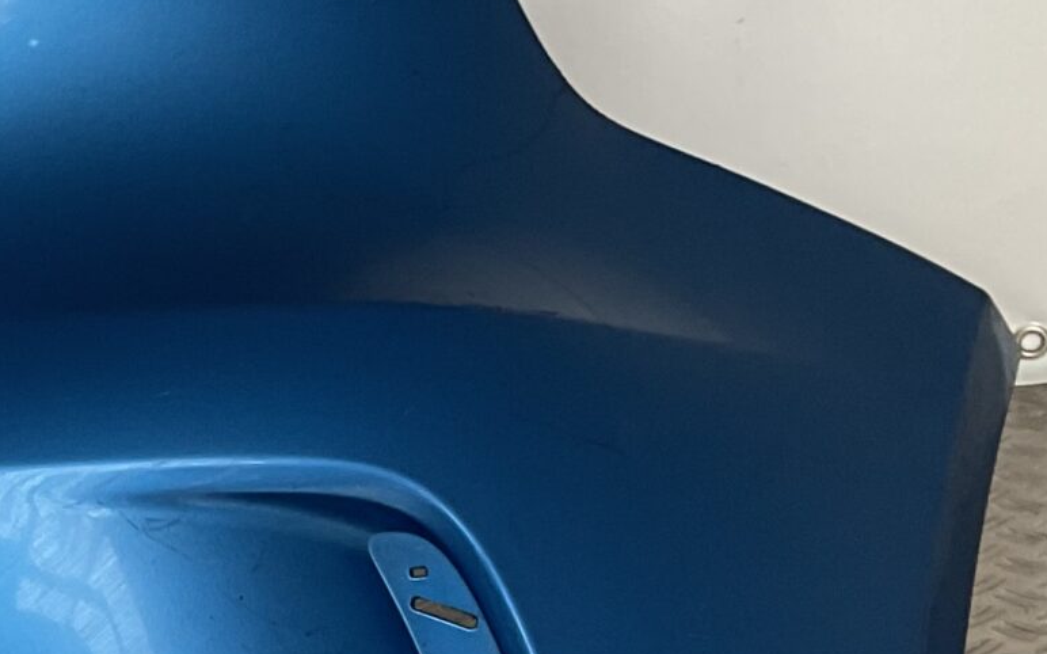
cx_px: -524
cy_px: 868
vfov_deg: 12.4
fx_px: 2910
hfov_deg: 18.2
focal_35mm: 102
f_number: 1.8
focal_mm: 3
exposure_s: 1/100
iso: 32
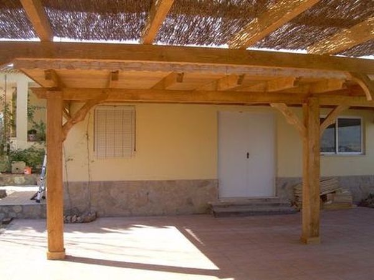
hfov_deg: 49.0
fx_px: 411
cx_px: 187
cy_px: 140
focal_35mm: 38
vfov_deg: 37.7
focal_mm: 6.3
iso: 50
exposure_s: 1/115
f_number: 4.6
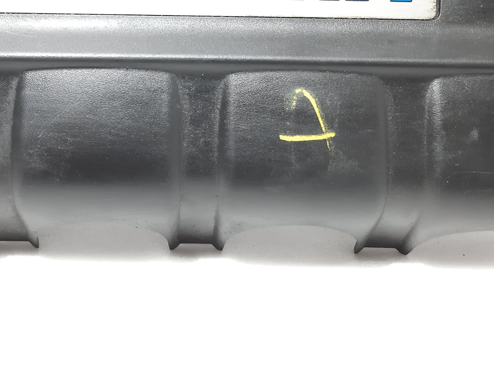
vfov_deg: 26.0
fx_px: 771
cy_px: 27
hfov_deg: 35.3
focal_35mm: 54
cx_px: 178
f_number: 2
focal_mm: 4.6
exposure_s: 1/33
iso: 250
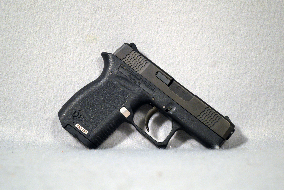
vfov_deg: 16.4
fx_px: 659
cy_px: 95
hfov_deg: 24.3
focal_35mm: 84
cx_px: 142
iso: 400
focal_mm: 55
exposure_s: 1/50
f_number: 5.6
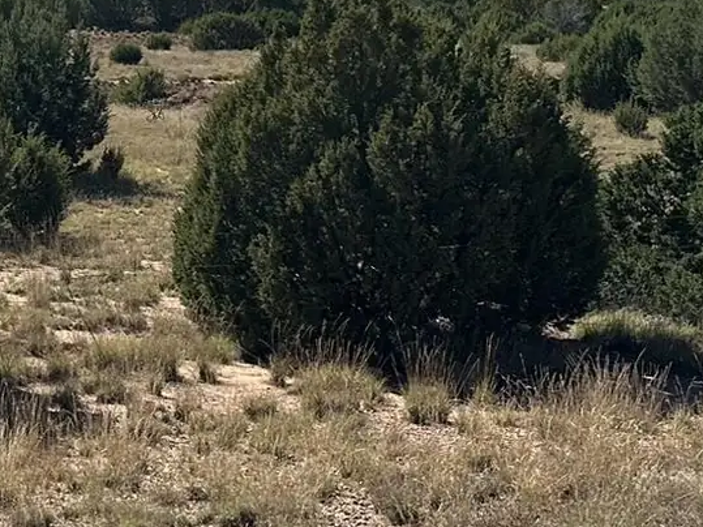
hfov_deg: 18.3
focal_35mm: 89
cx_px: -490
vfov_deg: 16.5
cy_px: 108
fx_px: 1807
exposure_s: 1/6211
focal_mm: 6.86
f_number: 1.78
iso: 80
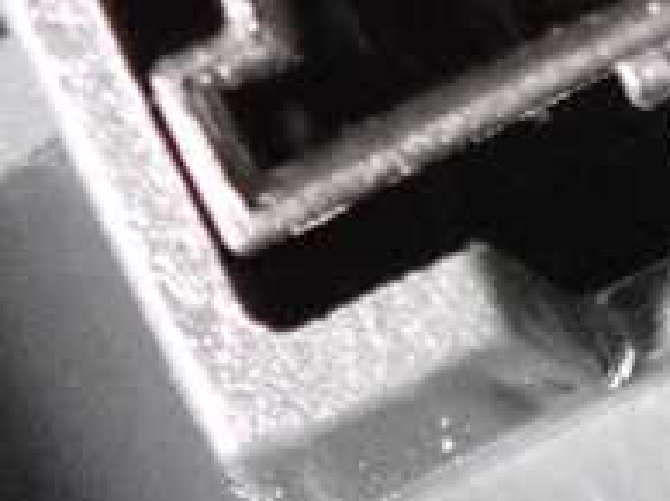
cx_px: 787
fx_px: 5993
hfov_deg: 6.4
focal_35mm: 310
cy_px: -245
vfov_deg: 4.8
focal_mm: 18
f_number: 4.9
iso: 6400
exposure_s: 1/125
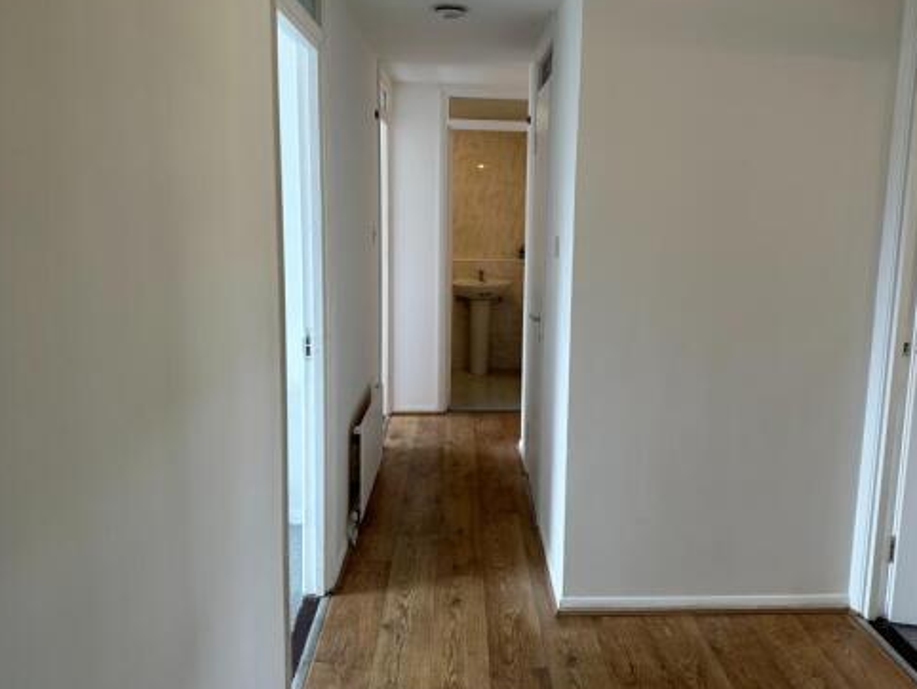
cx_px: 505
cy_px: 332
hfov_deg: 61.5
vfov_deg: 48.3
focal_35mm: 29
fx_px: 769
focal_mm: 6.86
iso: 50
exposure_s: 1/108
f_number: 1.78
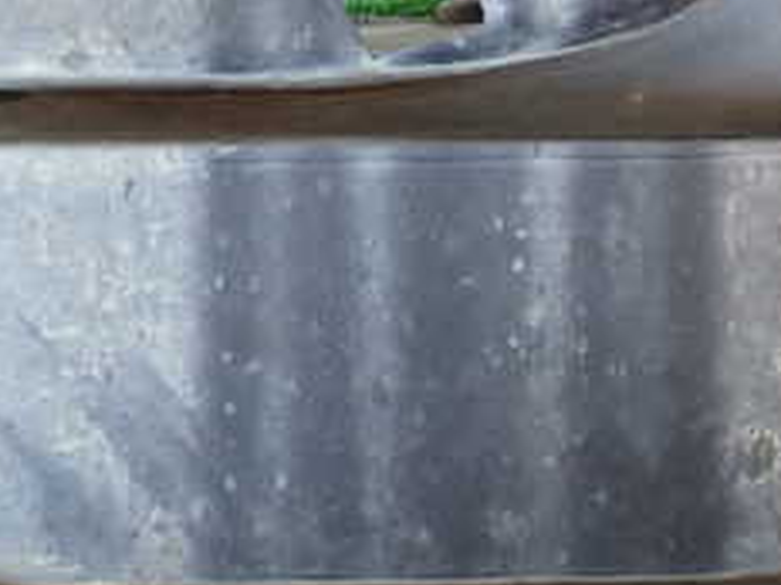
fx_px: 1466
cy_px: -27
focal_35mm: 65
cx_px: 440
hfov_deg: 29.8
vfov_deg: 21.6
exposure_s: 1/30
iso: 200
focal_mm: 4.5
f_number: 2
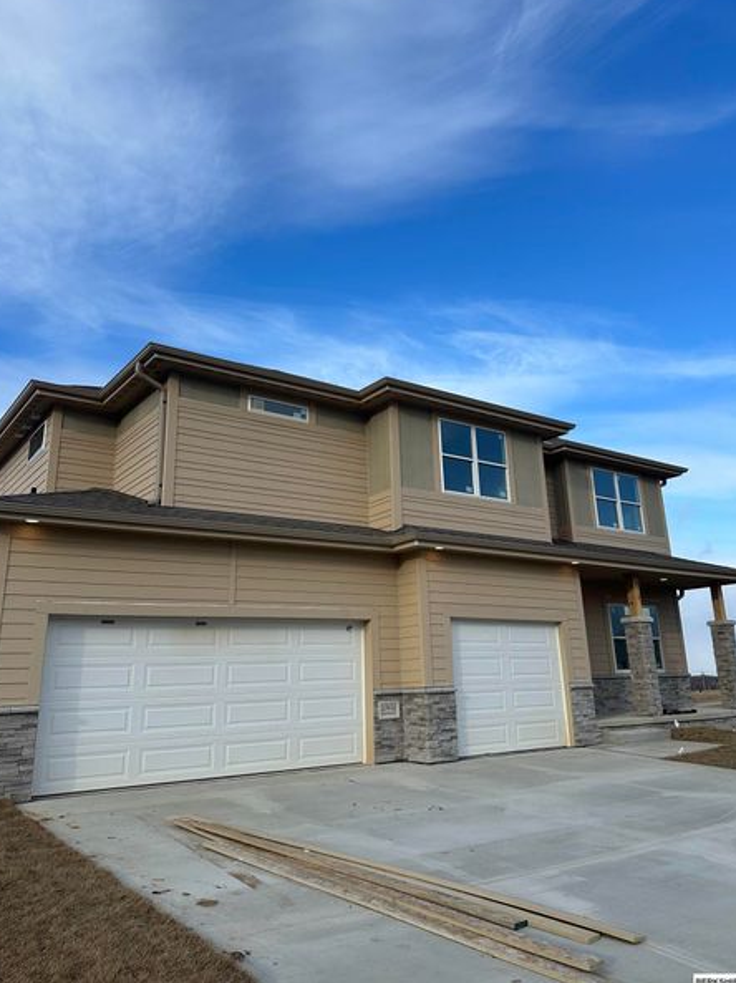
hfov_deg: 51.3
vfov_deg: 65.2
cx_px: 390
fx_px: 766
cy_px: 450
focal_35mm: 27
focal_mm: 6.86
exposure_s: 1/2882
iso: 80
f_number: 1.78
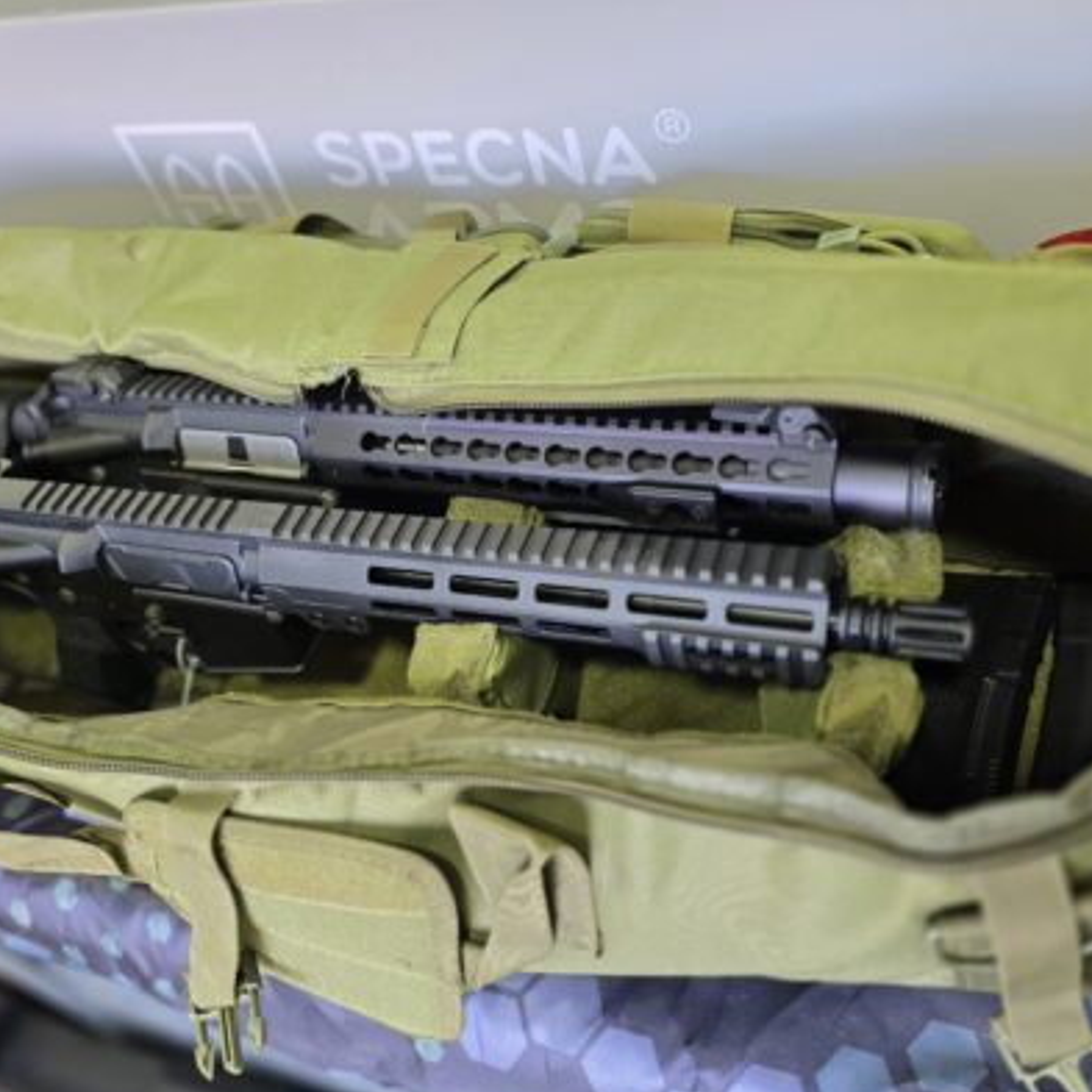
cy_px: 575
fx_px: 1106
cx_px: 533
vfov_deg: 52.5
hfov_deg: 52.5
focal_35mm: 31
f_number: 1.7
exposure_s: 1/100
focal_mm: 6.3
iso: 500
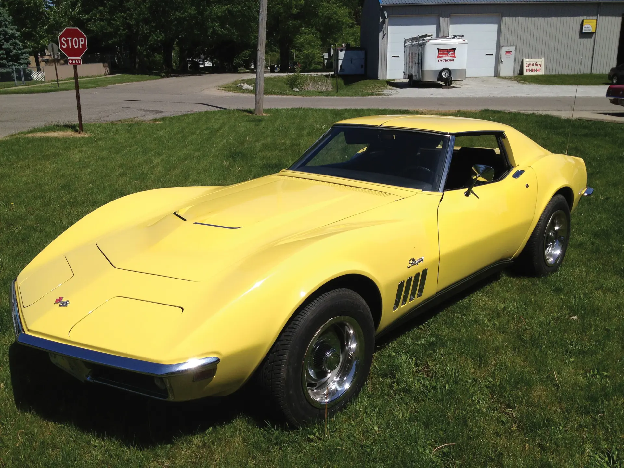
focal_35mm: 35
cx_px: 312
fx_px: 631
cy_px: 234
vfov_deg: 40.7
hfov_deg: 52.6
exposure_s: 1/3460
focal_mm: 4.28
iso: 64
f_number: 2.4
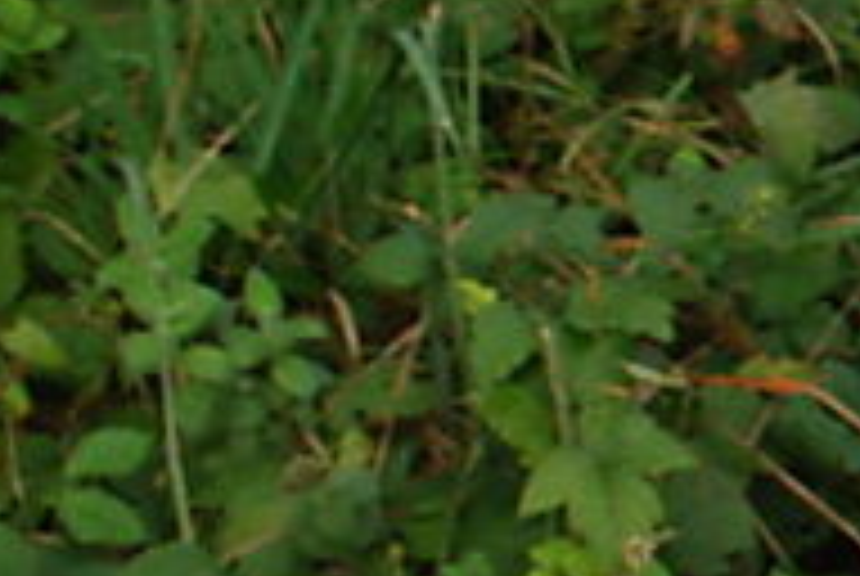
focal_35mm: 138
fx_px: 3302
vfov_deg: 10.0
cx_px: 1774
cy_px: 248
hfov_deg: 12.8
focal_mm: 22
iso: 200
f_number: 5.6
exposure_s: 1/60
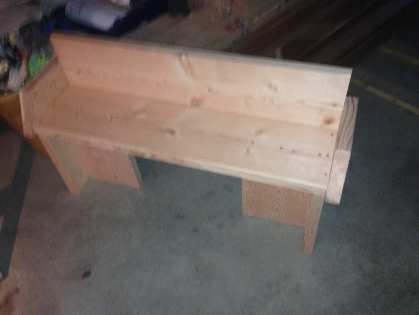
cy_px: 158
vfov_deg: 43.0
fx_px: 399
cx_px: 210
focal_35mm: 33
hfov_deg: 55.3
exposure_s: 1/16
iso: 250
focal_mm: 4.12
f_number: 2.4
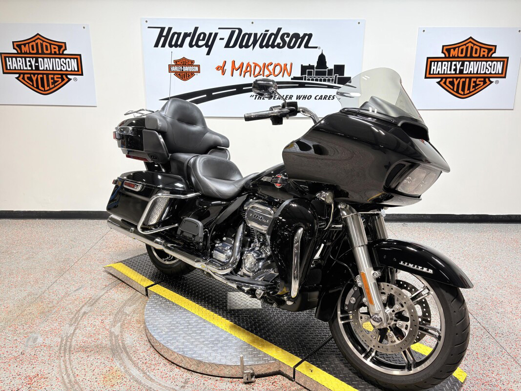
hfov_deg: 67.3
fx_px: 391
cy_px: 196
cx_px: 260
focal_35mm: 26
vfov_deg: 53.1
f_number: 1.6
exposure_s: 1/120
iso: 50
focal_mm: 5.96
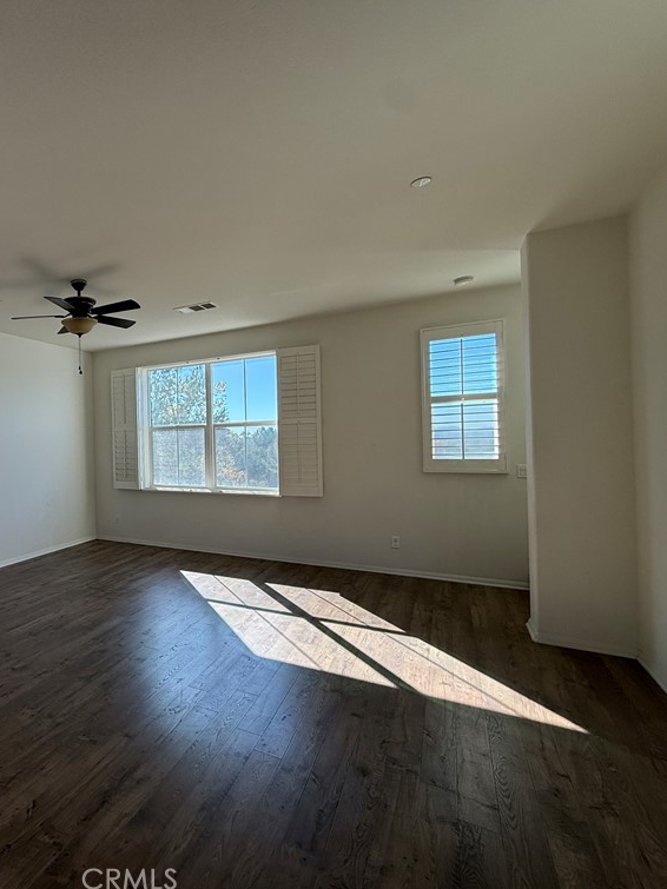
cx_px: 99
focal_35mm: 19
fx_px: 488
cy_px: 444
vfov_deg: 84.7
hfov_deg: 60.8
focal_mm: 2.22
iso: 64
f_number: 2.2
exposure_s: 1/268
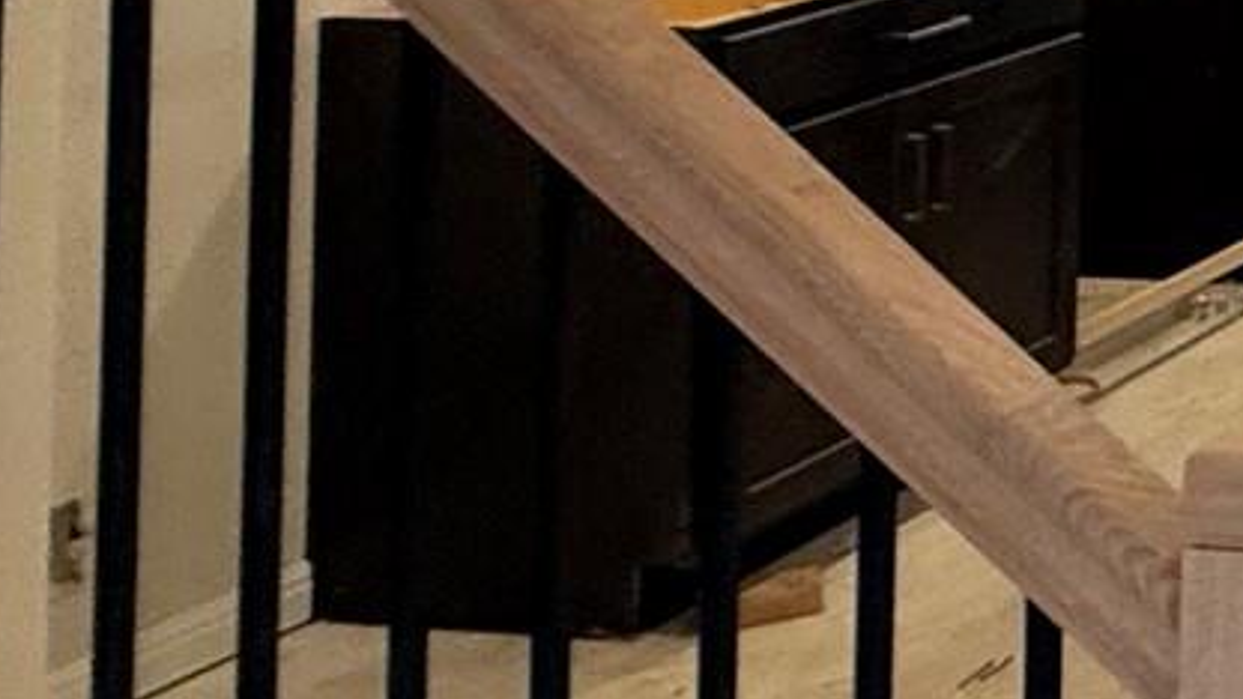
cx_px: 2438
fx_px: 2472
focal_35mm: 75
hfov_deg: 18.8
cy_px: -568
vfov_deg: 14.2
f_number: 2.2
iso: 200
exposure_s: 1/60
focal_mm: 2.22
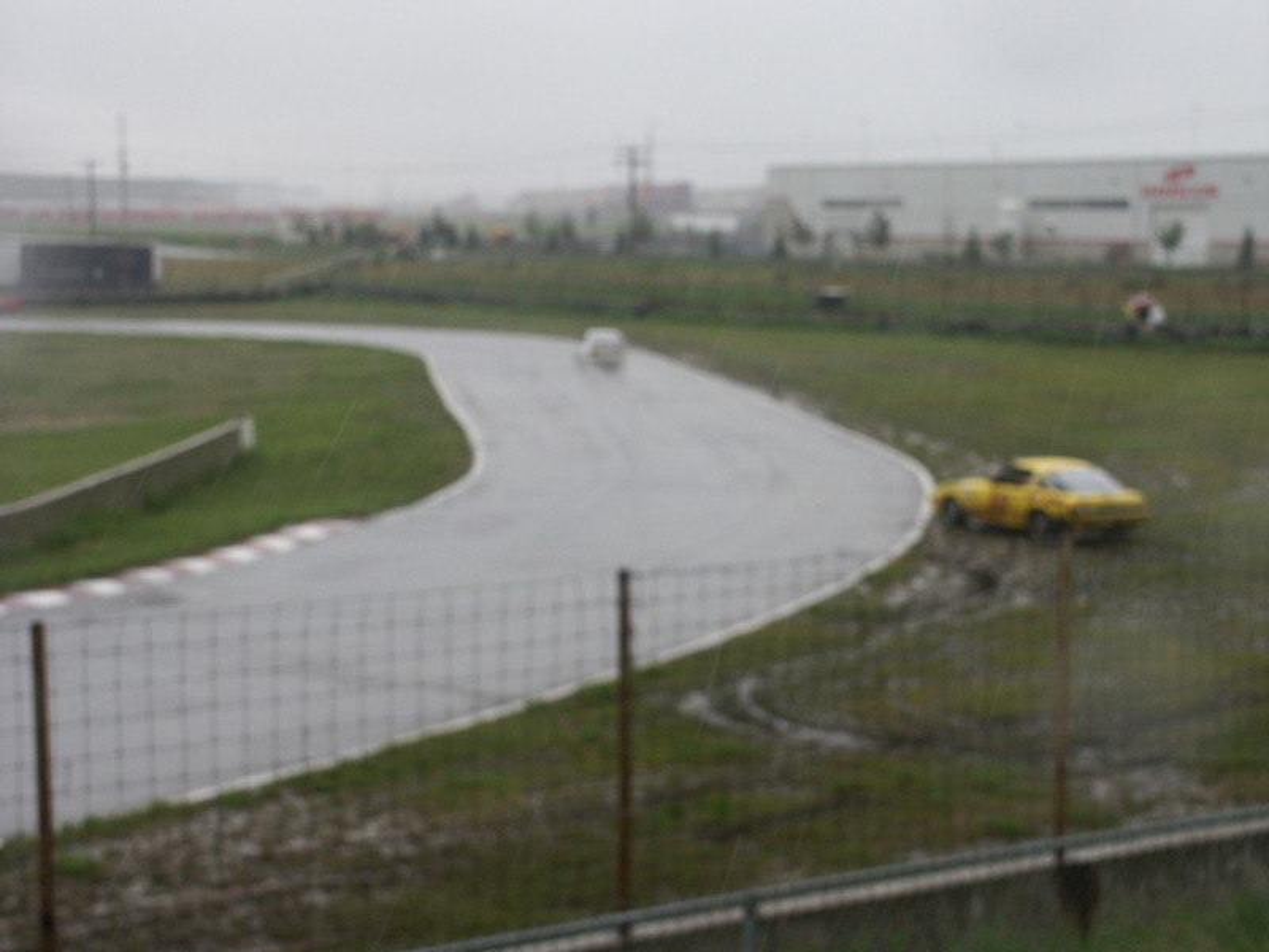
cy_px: 476
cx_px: 634
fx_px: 3079
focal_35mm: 84
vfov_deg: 17.6
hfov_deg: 23.3
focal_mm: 20.81
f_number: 4
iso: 100
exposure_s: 1/180
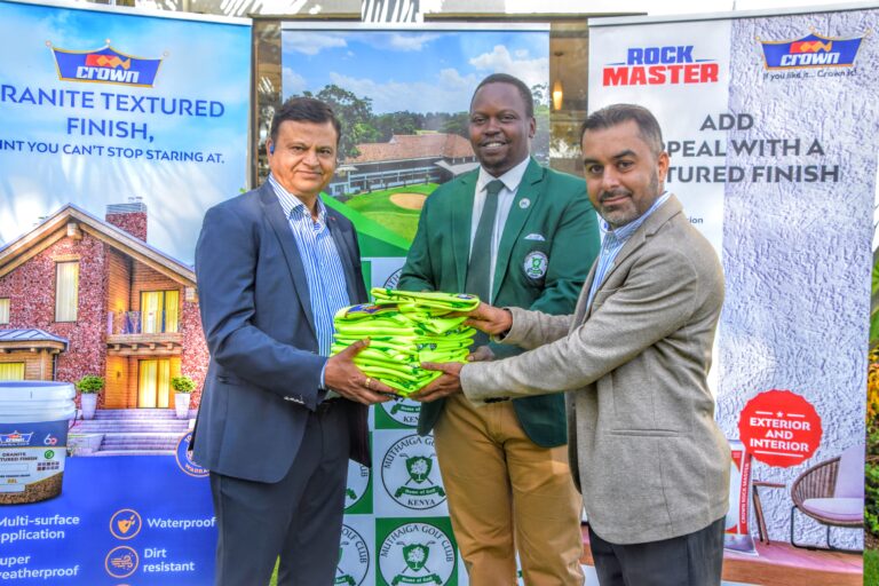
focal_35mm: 39
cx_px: 440
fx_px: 952
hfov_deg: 49.6
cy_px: 293
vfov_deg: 34.2
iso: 400
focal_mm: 26
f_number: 7.1
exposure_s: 1/200
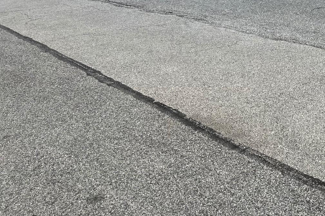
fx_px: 496
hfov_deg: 33.0
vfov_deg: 23.6
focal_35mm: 55
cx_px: 330
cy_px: 0
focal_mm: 5.1
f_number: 1.6
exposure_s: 1/383
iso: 50
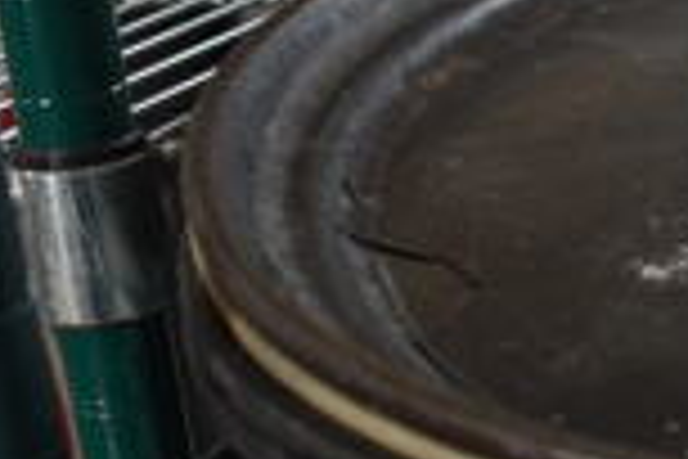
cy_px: 180
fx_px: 2293
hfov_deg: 14.5
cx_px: 1331
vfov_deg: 11.4
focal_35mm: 120
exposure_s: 1/125
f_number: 3.5
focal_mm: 20
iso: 800
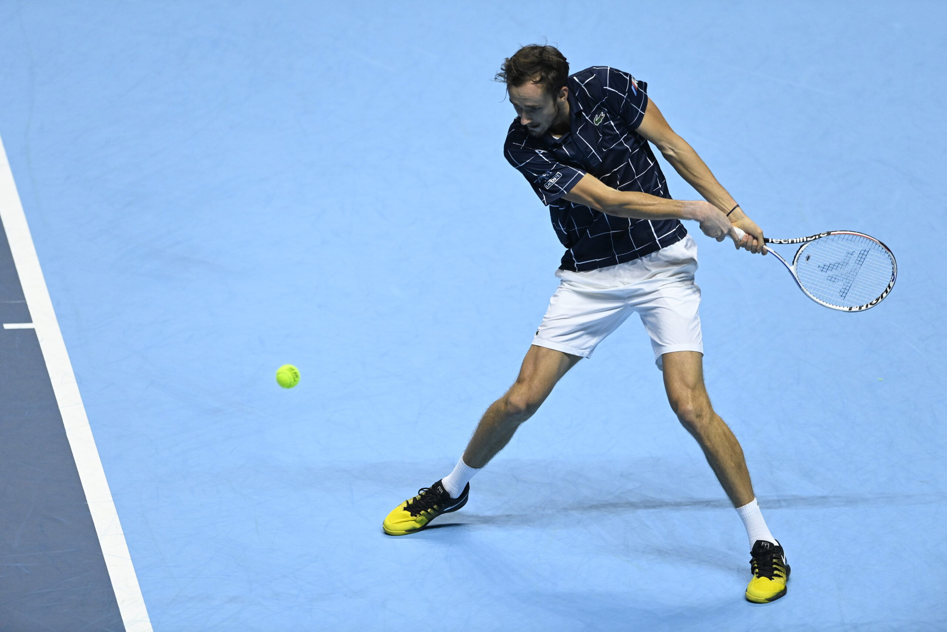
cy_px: 316
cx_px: 474
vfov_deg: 3.4
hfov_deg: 5.2
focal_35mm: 400
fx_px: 10522
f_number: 3.2
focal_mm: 400
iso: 4000
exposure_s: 1/2000
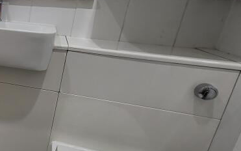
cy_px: 74
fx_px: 250
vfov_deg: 33.6
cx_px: -58
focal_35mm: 38
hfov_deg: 37.1
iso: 80
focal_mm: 1.74
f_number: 2.2
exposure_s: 1/50
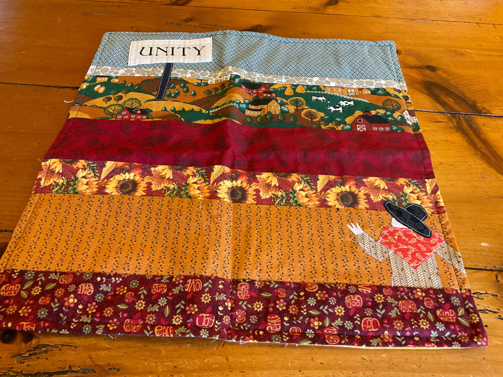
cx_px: 252
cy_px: 188
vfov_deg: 48.2
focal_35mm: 29
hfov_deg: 61.7
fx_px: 421
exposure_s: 1/60
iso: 200
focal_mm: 3
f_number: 1.8
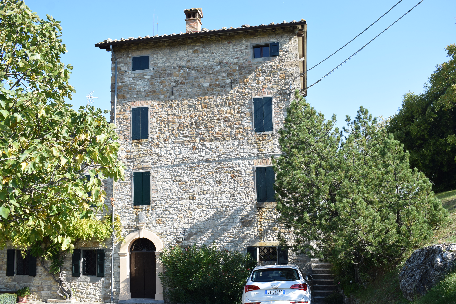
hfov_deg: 51.3
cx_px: 228
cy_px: 152
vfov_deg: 35.5
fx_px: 475
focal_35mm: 38
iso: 200
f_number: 8
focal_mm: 25
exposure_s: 1/250
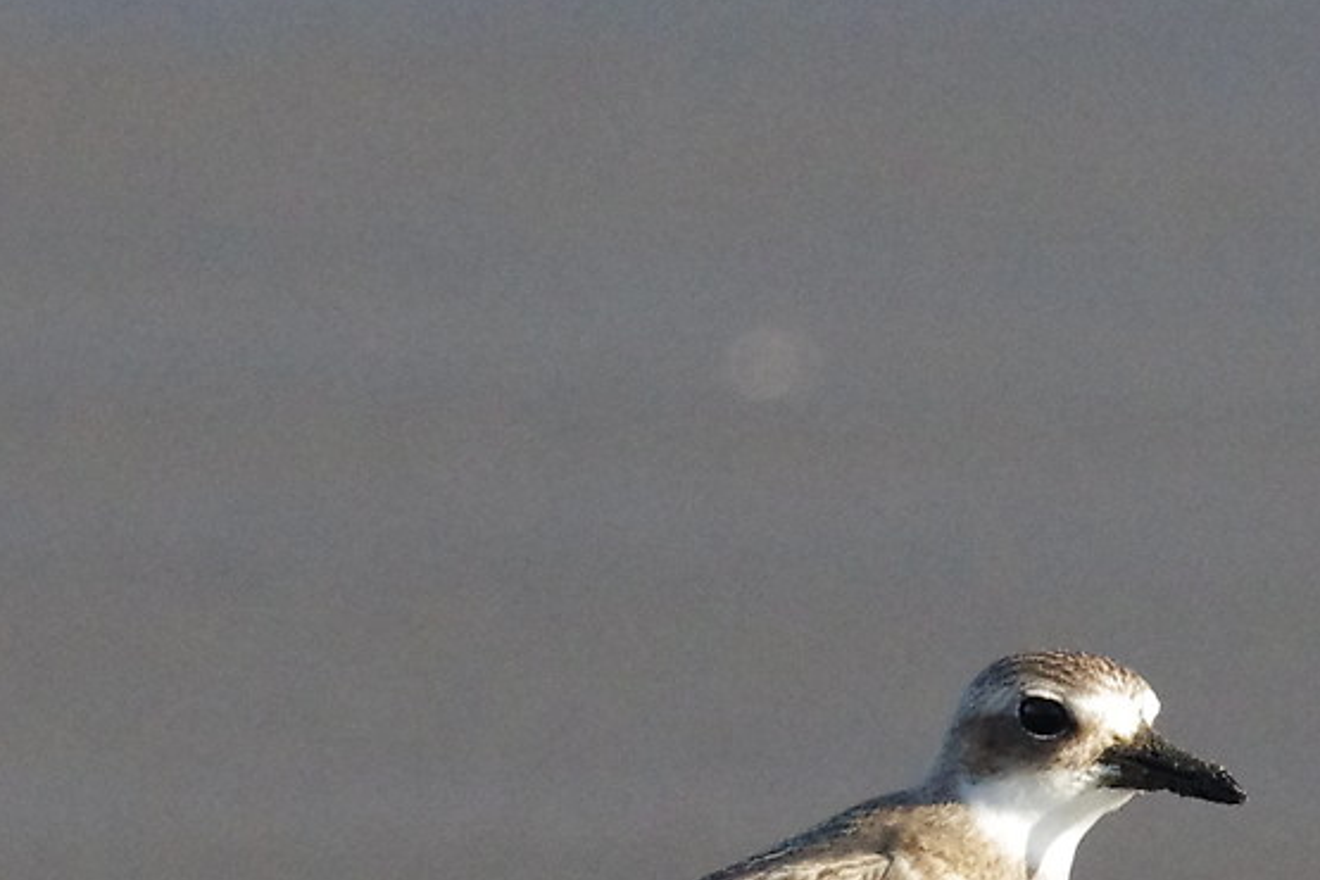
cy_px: 728
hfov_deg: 0.6
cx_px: 1037
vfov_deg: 0.4
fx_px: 133163
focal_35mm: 3632
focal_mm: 560
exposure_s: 1/800
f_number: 8
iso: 2500
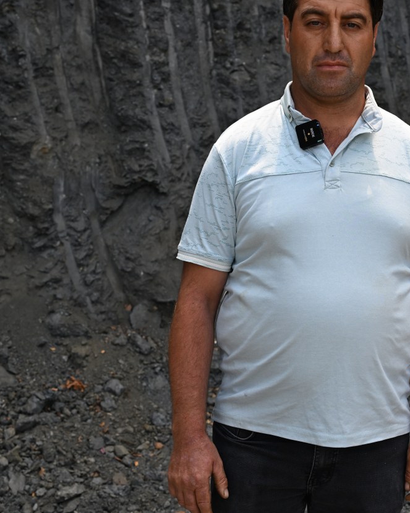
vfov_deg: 28.3
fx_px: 1016
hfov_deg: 22.6
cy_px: 247
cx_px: 307
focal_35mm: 67
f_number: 5
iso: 160
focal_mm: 37
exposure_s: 1/320
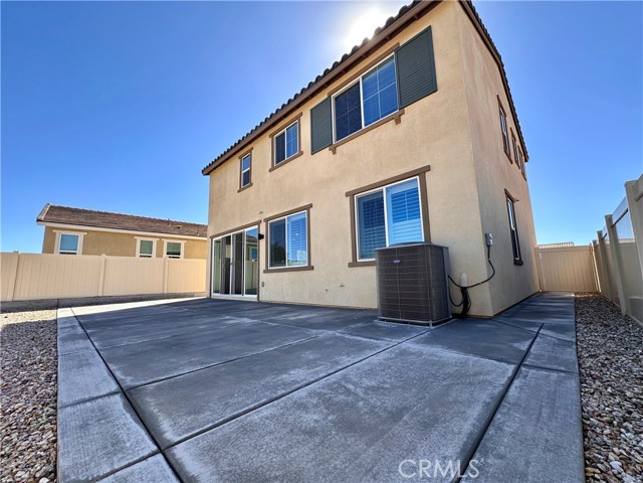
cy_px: 242
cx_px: 322
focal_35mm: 14
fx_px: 260
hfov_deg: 102.1
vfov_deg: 85.7
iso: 40
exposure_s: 1/720
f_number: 2.2
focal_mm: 2.22
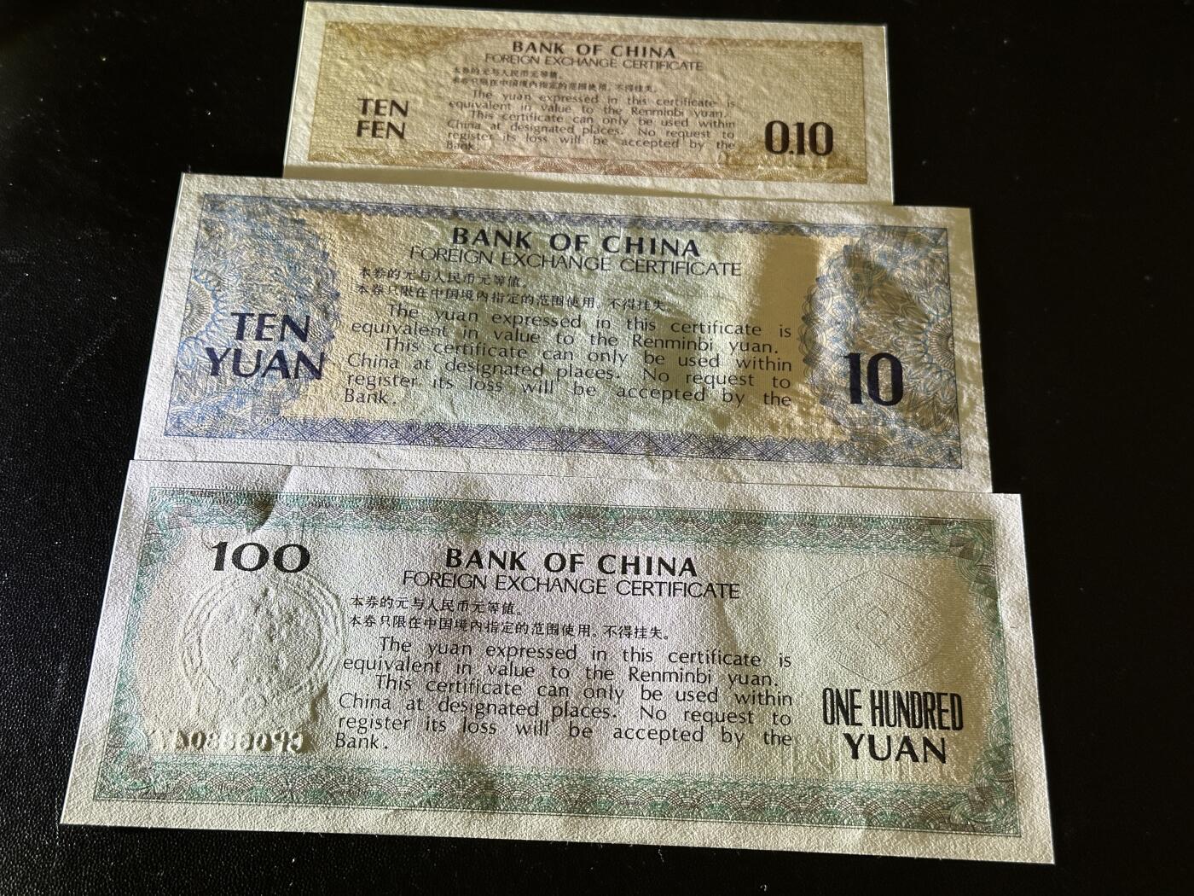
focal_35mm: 48
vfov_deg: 30.3
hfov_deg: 39.7
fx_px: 1656
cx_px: 597
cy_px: 448
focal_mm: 6.86
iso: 160
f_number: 1.78
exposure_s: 1/50
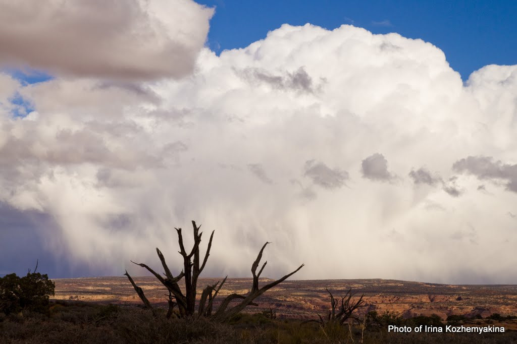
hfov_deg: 27.0
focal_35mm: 75
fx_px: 1077
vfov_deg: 18.2
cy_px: 172
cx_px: 258
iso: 200
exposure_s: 1/1250
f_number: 8
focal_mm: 50
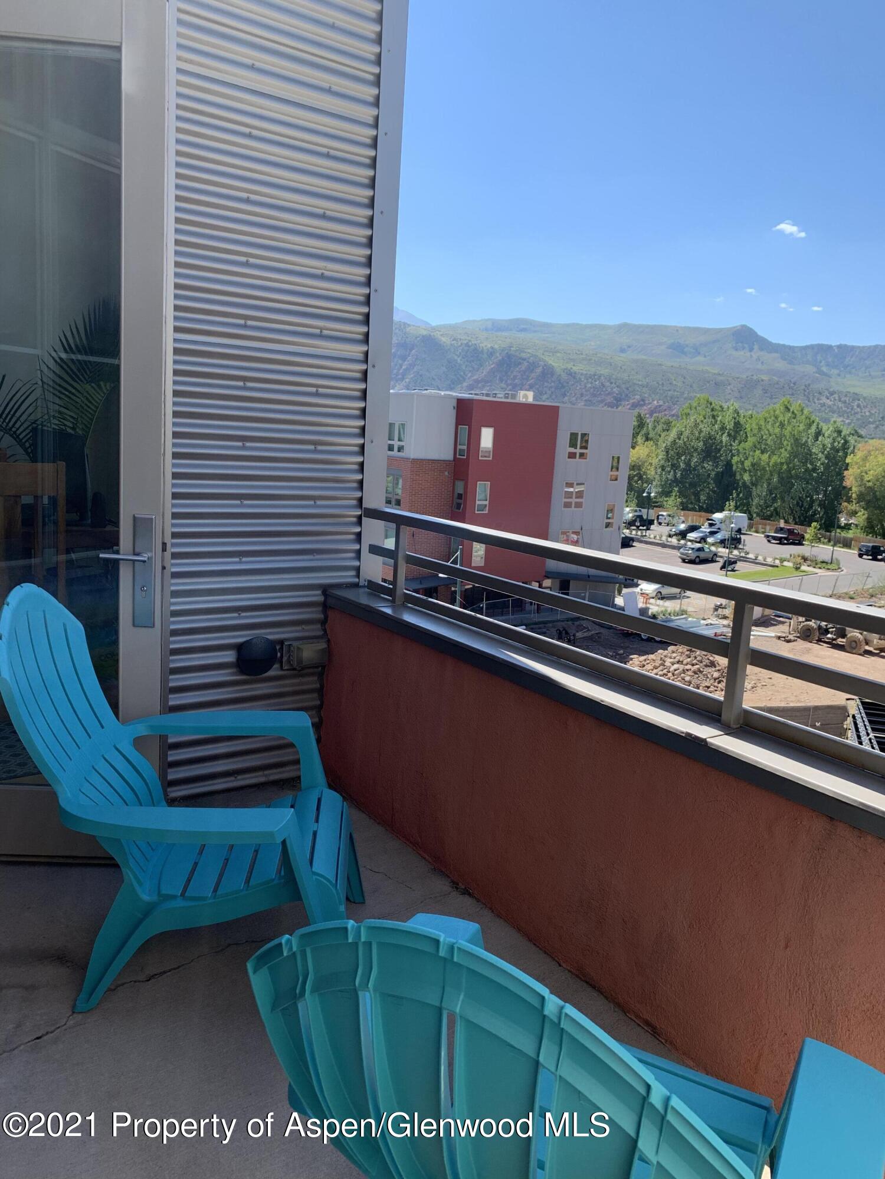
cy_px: 590
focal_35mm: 26
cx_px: 442
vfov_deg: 67.3
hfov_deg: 53.1
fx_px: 886
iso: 25
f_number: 1.8
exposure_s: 1/991
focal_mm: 4.25
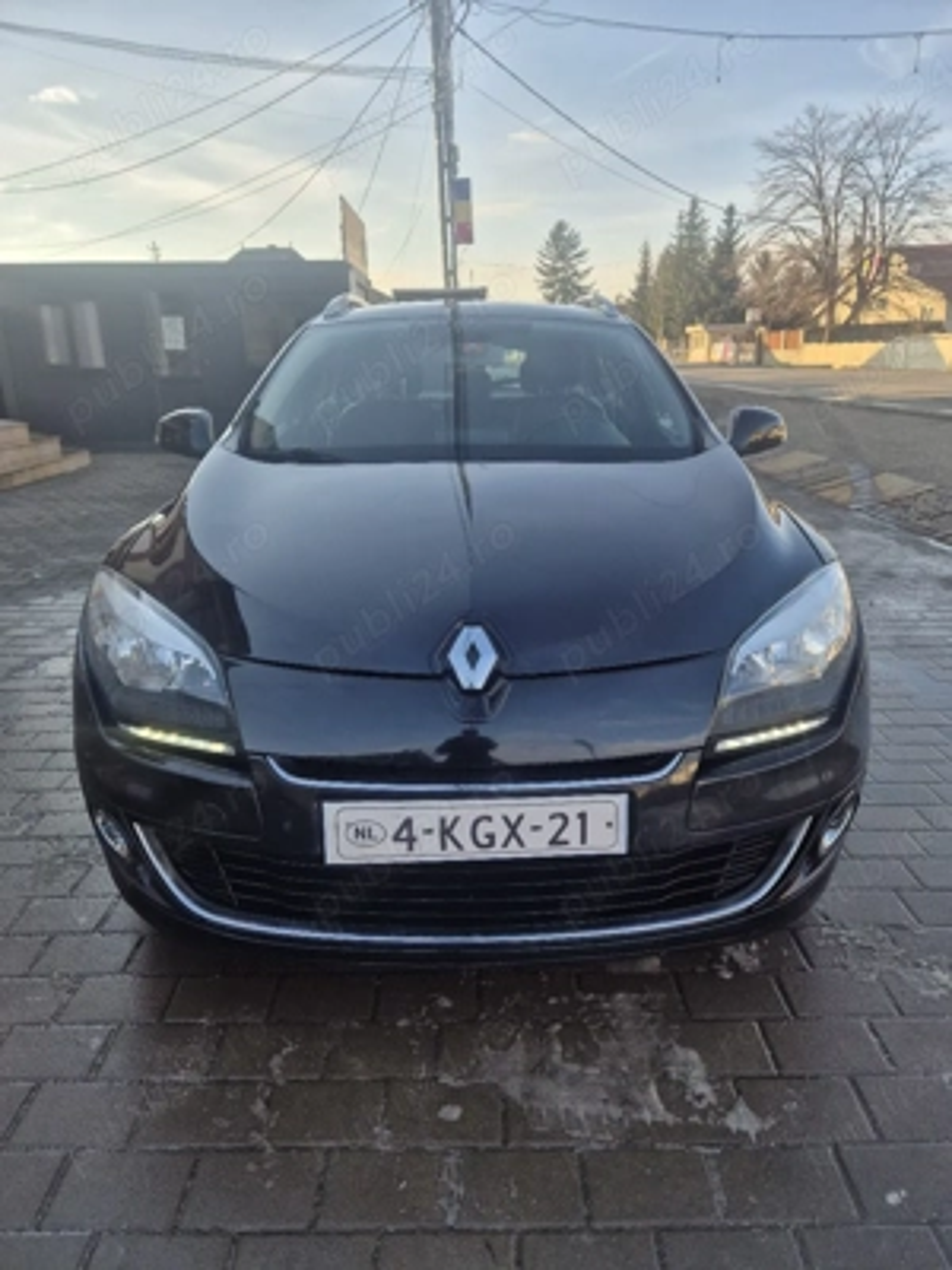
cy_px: 635
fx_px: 843
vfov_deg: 73.9
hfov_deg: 58.9
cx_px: 476
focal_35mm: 23
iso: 25
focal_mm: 5.4
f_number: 1.8
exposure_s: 1/833
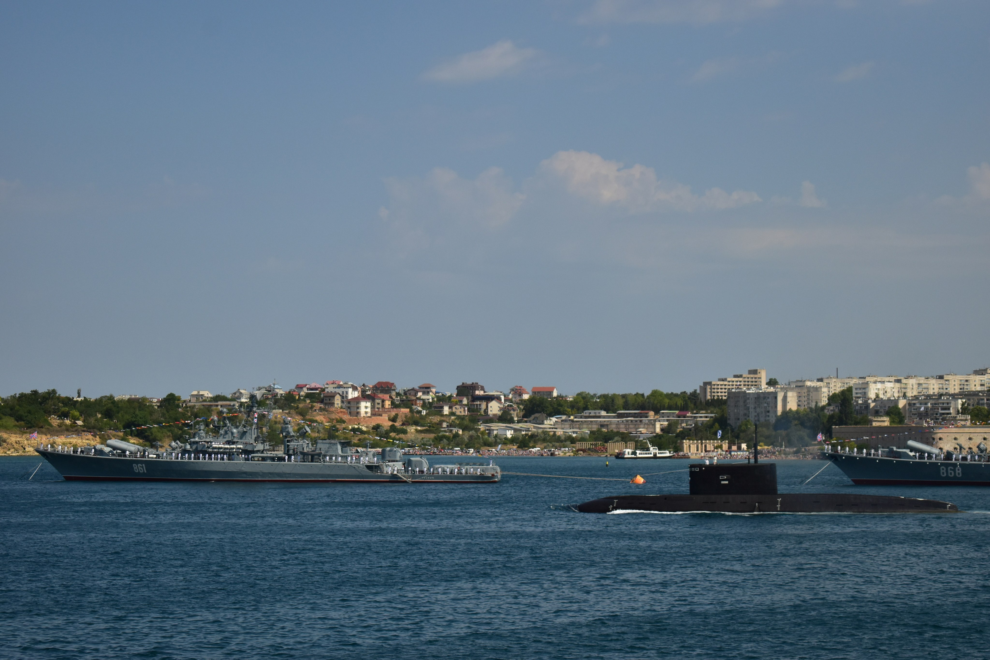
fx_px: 2269
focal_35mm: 82
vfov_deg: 16.6
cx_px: 495
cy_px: 330
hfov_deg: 24.6
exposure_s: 1/4000
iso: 400
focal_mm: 55
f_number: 5.6
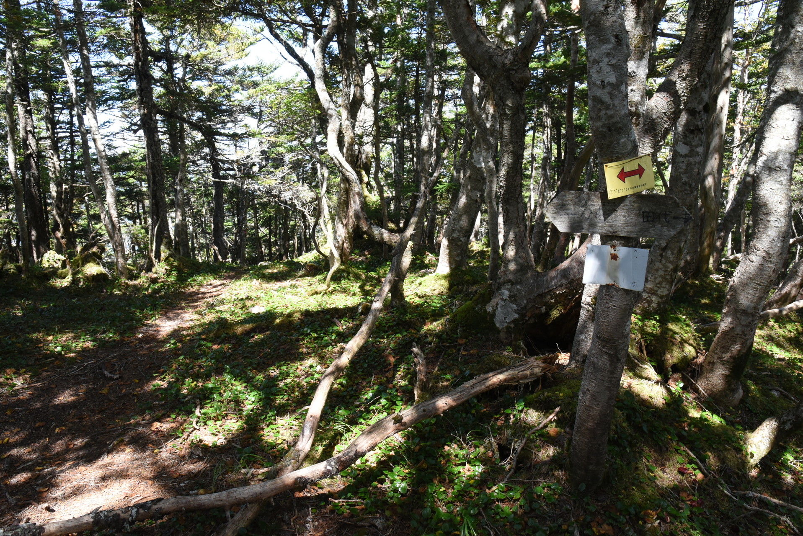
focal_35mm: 27
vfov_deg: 48.0
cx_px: 402
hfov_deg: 67.4
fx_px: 602
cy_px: 268
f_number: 13
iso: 1800
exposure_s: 1/60
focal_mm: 27
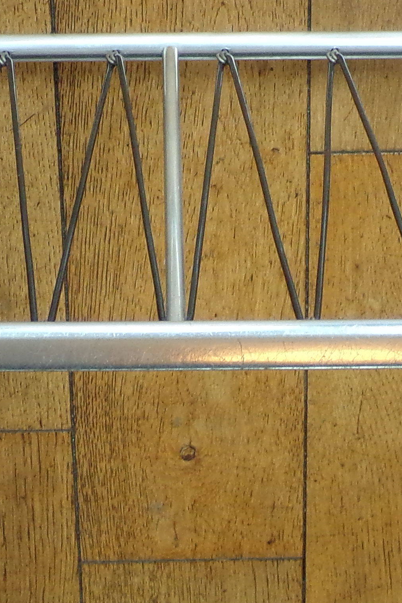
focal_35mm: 132
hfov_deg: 10.4
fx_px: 2210
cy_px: 149
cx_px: 185
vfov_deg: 15.5
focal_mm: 7.6
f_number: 3.4
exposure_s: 1/17
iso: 271
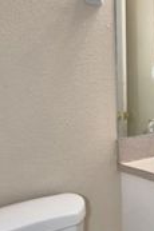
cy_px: 88
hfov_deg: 26.7
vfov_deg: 42.5
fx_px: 296
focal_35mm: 46
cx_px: 173
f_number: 4.5
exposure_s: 1/50
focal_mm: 10
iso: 200
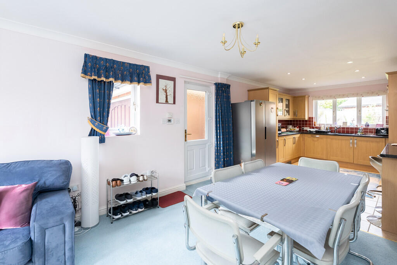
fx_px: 177
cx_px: 198
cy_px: 132
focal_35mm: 16
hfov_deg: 96.7
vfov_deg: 73.8
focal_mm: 16
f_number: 7.1
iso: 1000
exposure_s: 1/25
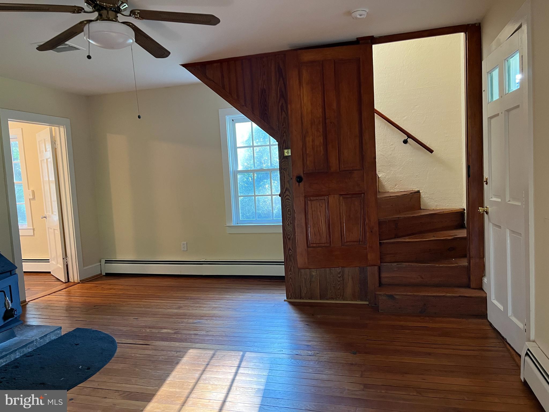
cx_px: 274
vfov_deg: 53.1
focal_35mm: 26
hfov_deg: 67.3
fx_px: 412
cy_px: 206
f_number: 1.5
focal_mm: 5.7
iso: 320
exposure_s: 1/60
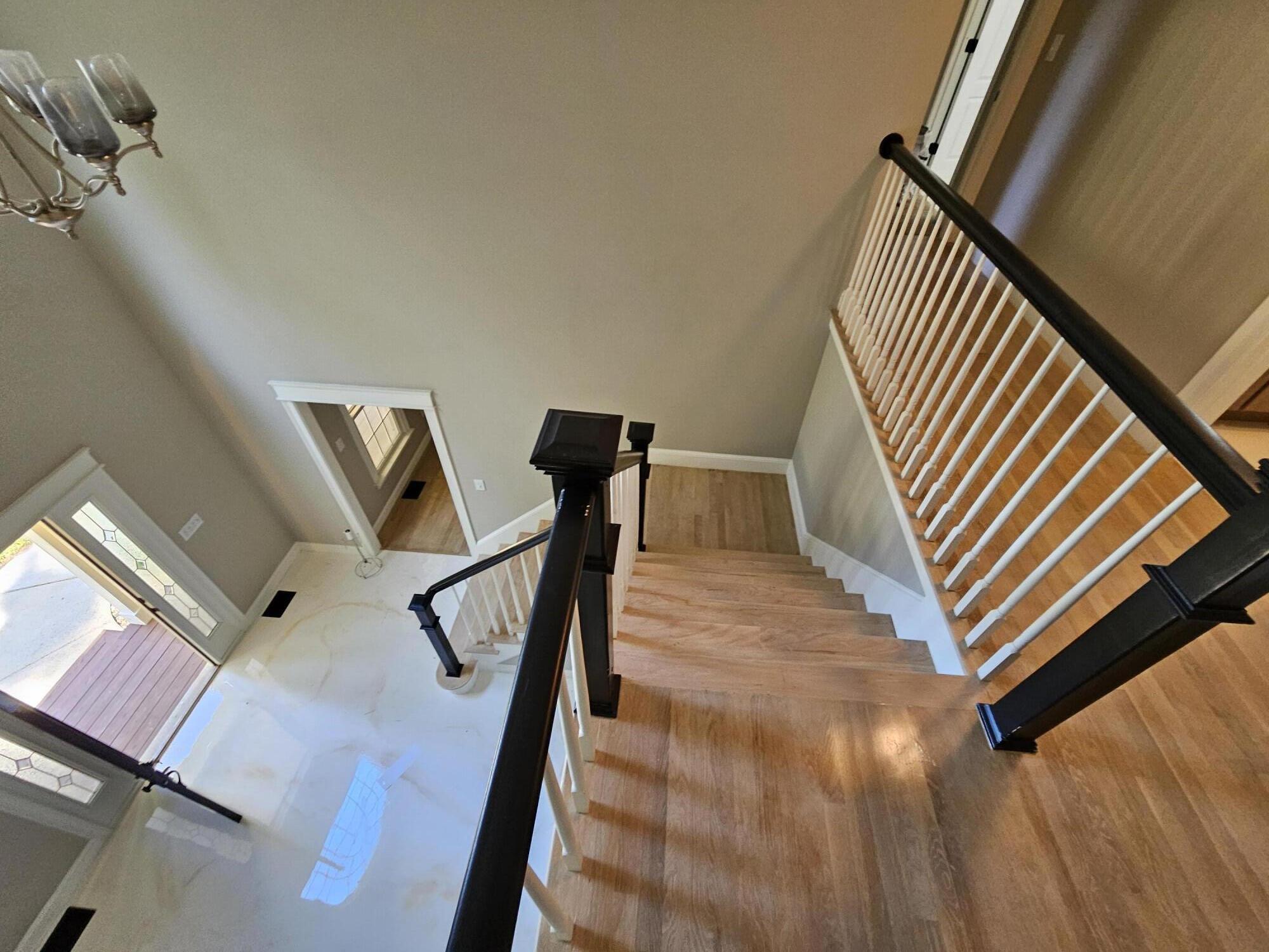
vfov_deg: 89.9
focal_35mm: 13
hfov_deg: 106.2
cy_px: 476
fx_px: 477
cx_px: 634
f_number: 2.2
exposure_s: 1/40
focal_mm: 2.2
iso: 320
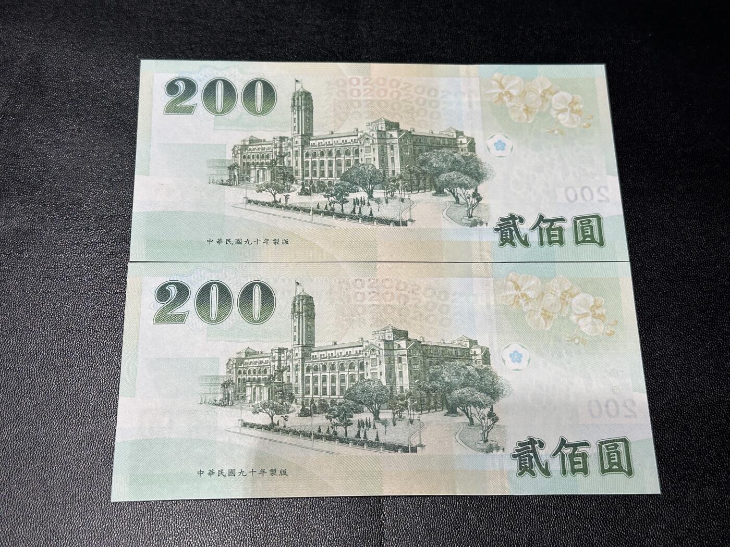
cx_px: 365
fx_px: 1012
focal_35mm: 48
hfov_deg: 39.7
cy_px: 274
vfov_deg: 30.3
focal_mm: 6.86
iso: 80
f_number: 1.78
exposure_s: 1/50
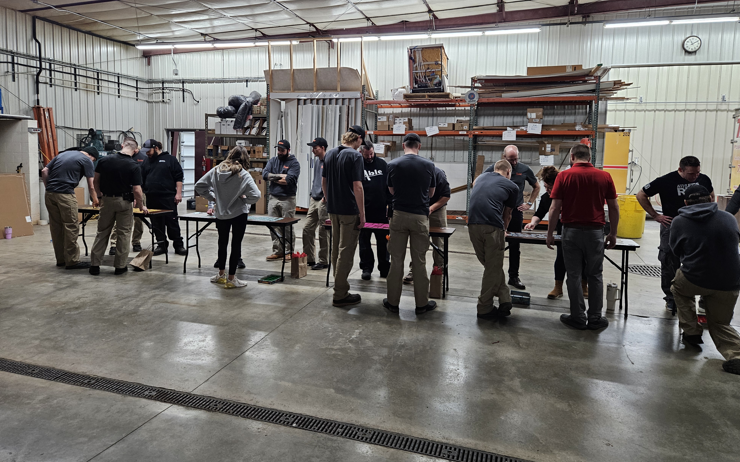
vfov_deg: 49.1
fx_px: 504
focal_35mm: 25
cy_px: 200
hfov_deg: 72.5
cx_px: 378
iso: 320
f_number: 1.8
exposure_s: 1/120
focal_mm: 5.4
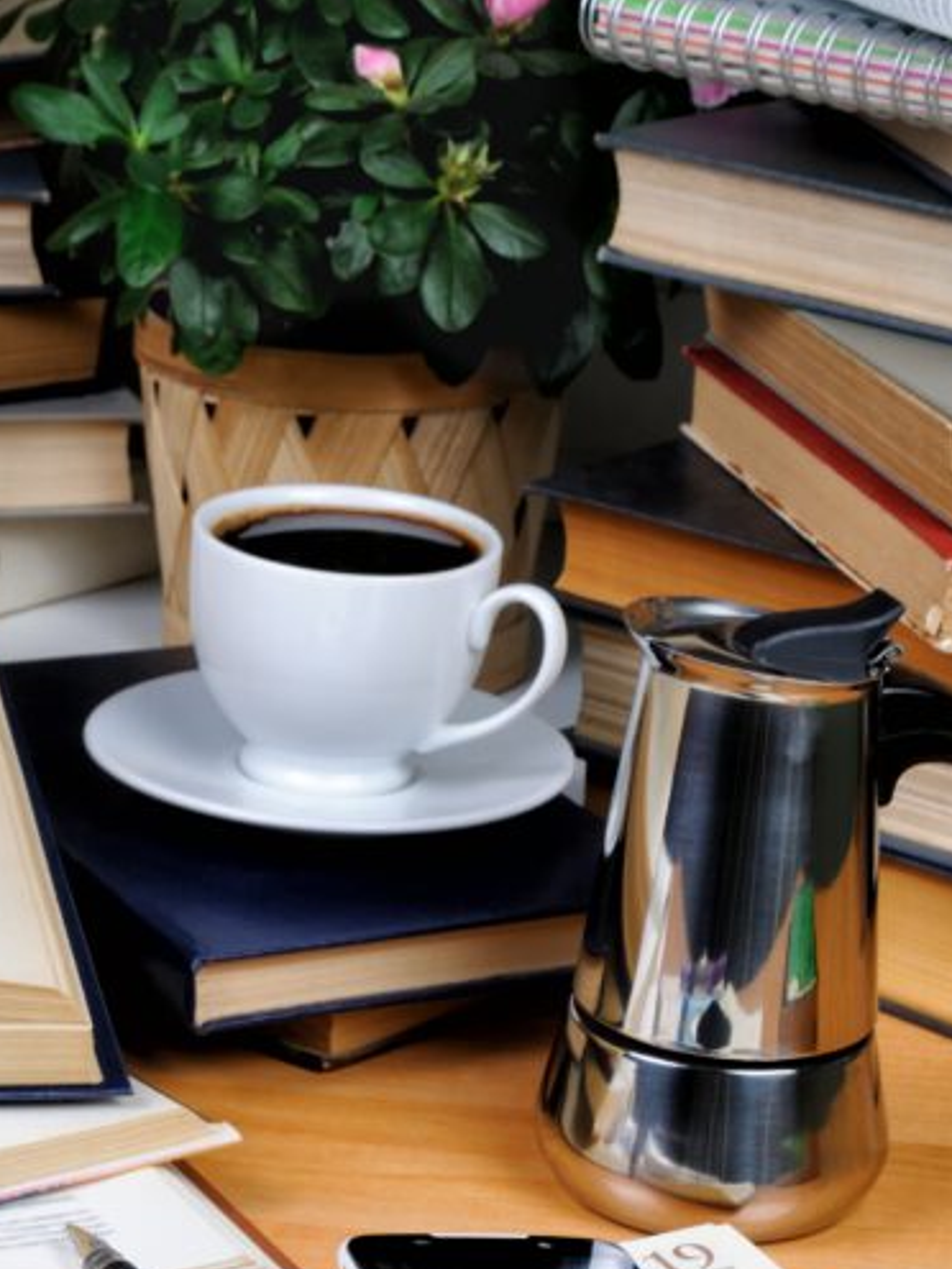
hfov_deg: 12.4
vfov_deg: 16.5
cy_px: 939
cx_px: 192
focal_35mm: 119
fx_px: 4364
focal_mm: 40
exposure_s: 1/100
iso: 200
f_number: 14
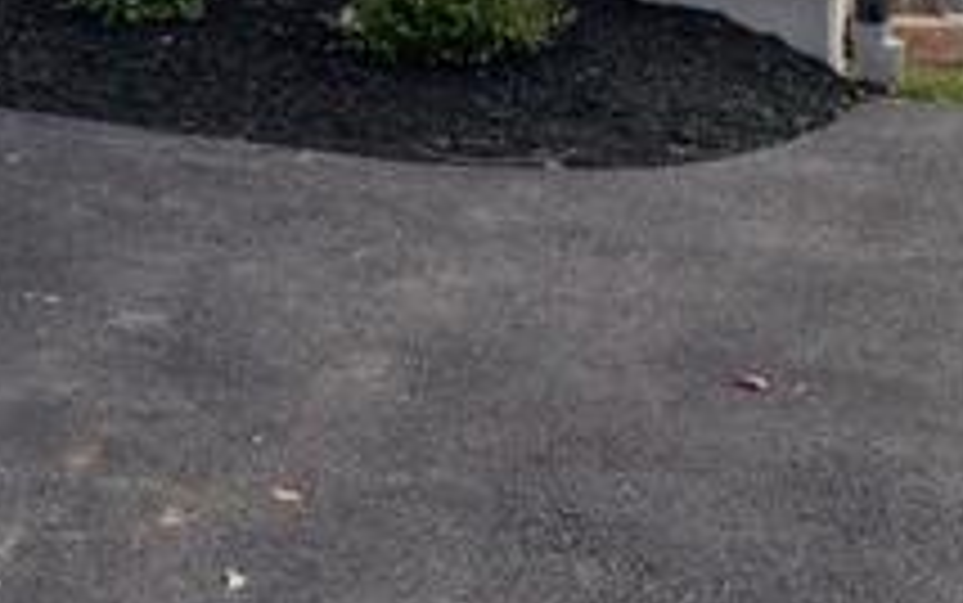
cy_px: -680
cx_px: -684
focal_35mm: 96
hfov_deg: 18.0
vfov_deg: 11.9
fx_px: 2521
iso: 250
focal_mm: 14
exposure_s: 1/400
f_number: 9
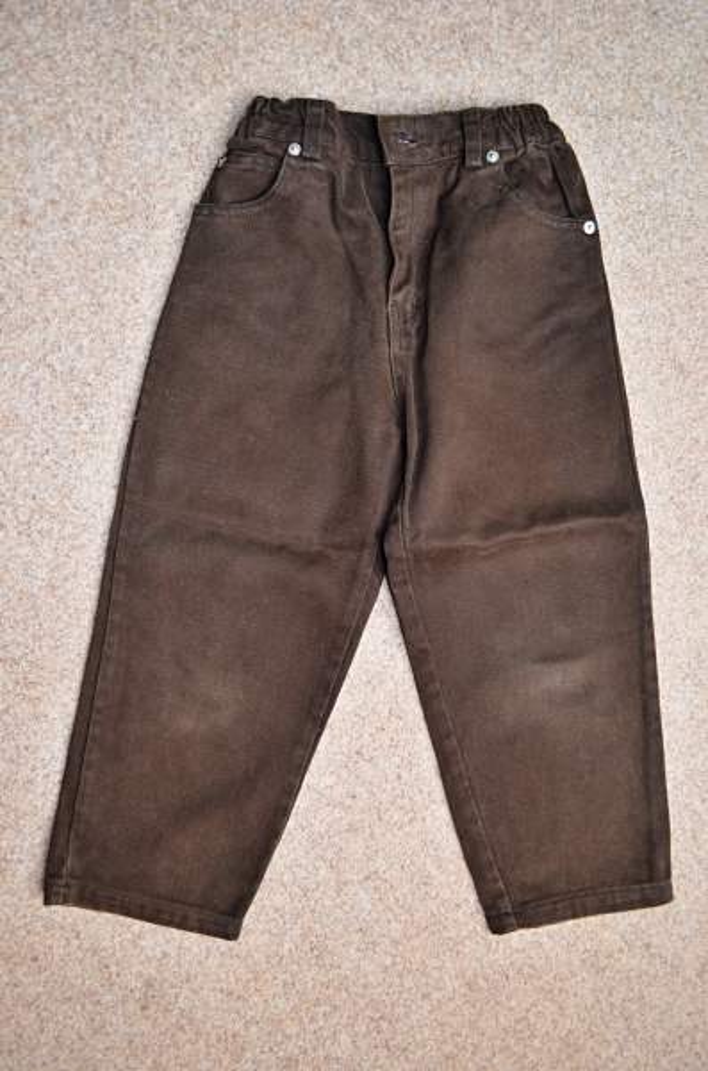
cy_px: 536
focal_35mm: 33
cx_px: 354
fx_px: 979
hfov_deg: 39.8
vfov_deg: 57.3
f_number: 4
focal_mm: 22
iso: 640
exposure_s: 1/60
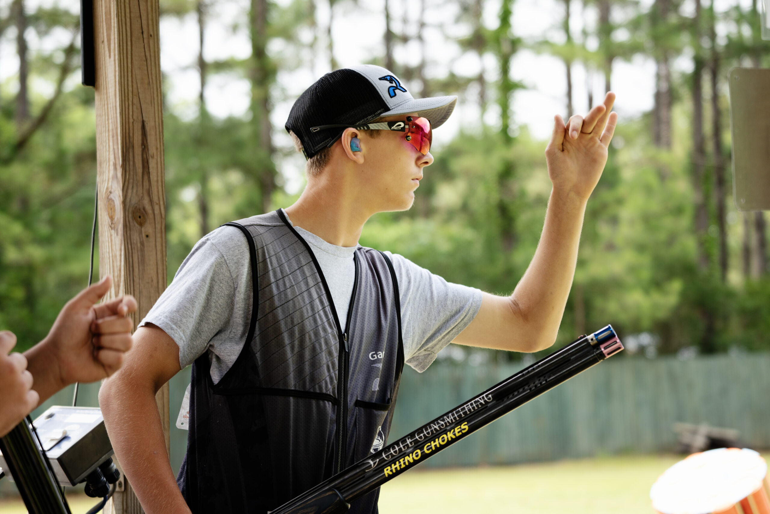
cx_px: 385
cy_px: 257
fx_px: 2268
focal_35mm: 106
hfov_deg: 19.3
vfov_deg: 12.9
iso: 250
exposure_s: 1/200
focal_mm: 106
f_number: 5
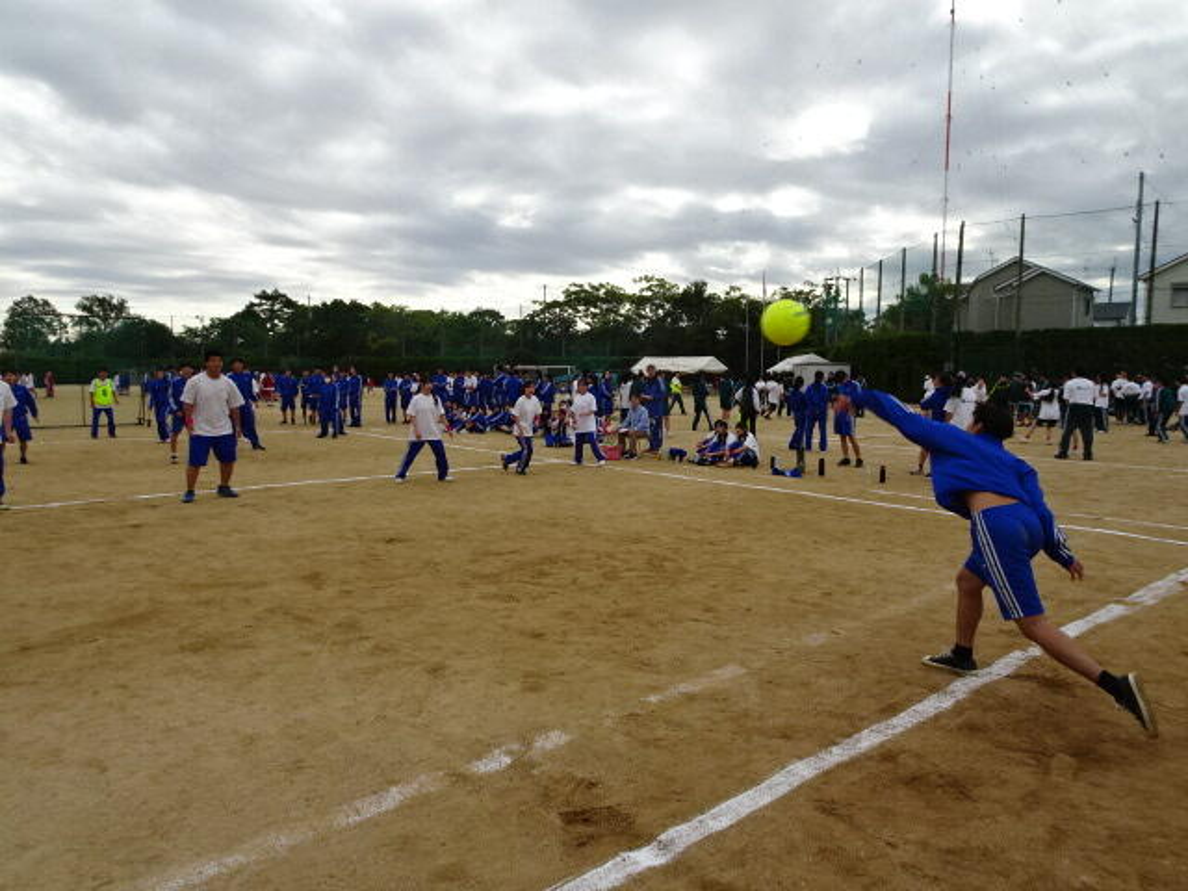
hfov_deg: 71.6
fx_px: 824
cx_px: 594
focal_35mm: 24
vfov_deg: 56.8
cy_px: 446
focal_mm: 4.1
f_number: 3.5
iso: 80
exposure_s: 1/400
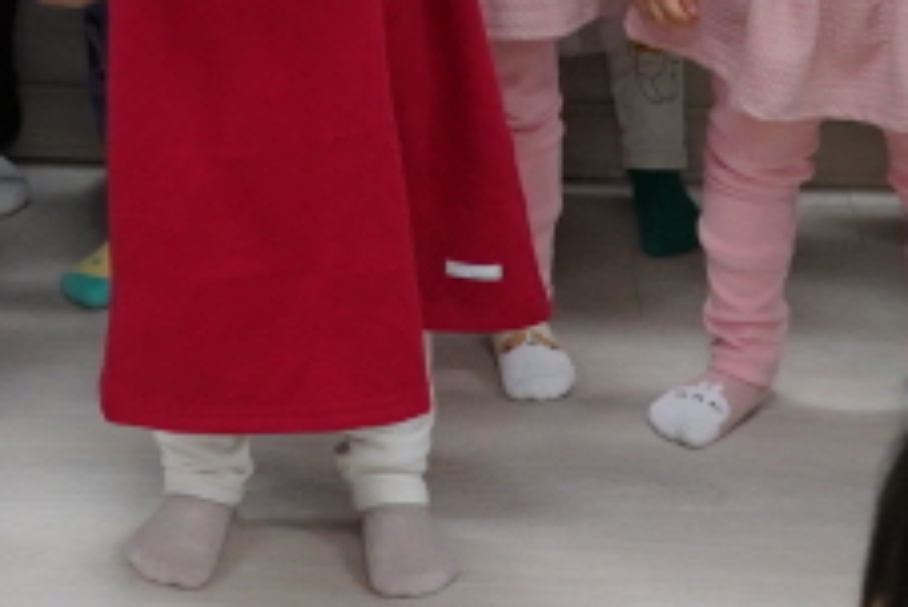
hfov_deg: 11.7
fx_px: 4215
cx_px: -494
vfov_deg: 7.5
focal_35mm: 167
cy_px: -1015
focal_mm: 29
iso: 2500
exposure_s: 1/100
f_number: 6.3
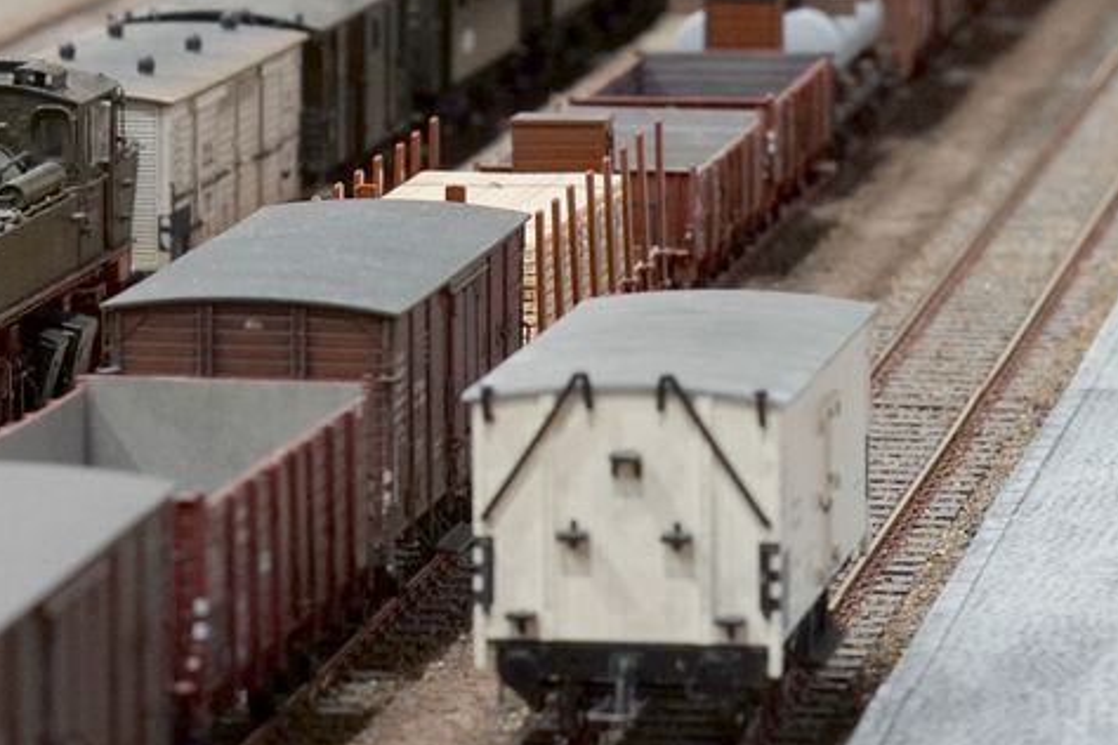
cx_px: 250
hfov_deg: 12.6
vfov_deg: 8.4
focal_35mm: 162
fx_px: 5031
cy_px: 62
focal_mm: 50
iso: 800
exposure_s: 1/15
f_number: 9
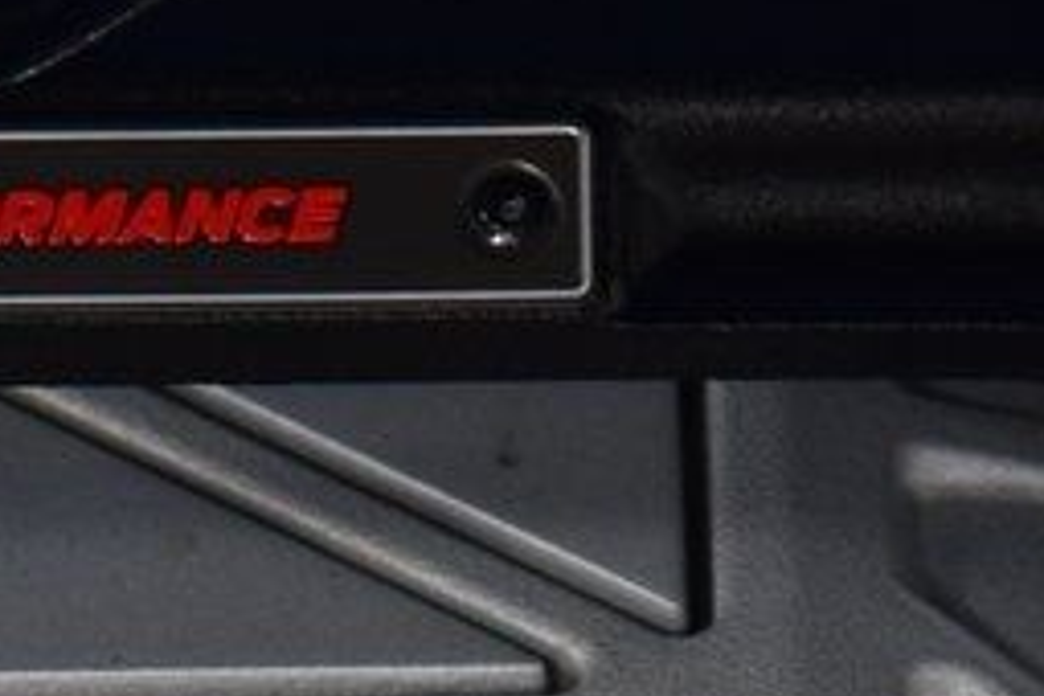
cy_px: 1304
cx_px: -37
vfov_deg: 3.2
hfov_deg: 4.9
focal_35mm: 422
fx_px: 12237
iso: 1250
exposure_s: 1/30
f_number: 7.1
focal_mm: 70
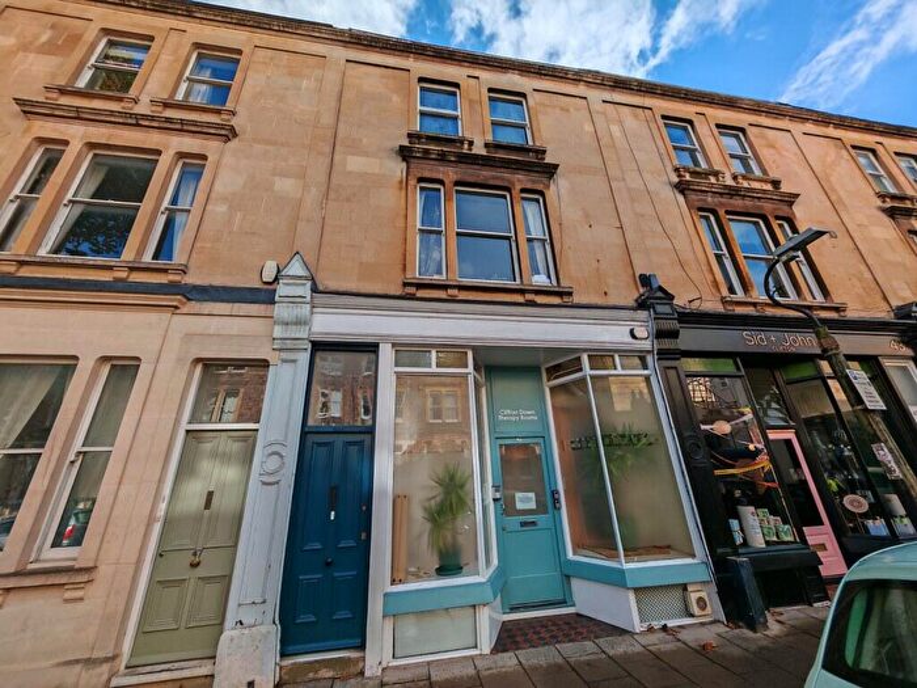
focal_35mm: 13
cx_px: 458
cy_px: 344
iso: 50
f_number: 2
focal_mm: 1.82
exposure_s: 1/700
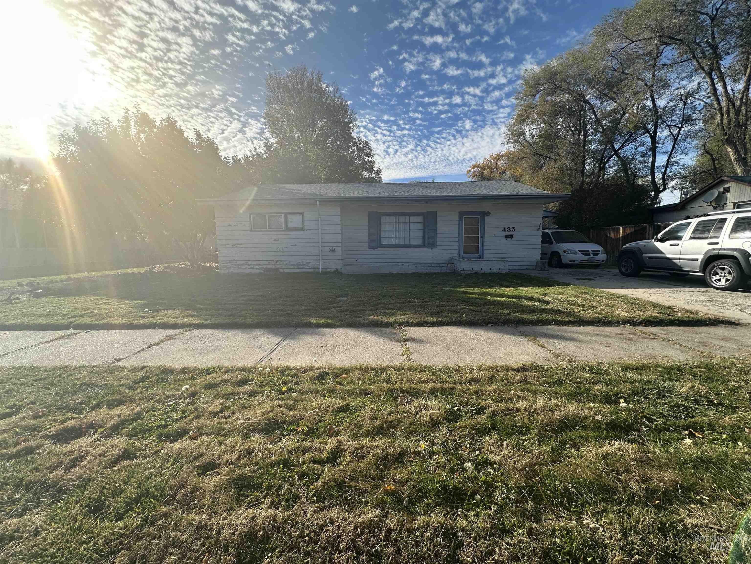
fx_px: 304
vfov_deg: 85.7
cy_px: 282
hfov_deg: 102.1
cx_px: 376
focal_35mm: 14
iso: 50
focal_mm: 2.22
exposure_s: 1/1366
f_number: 2.2
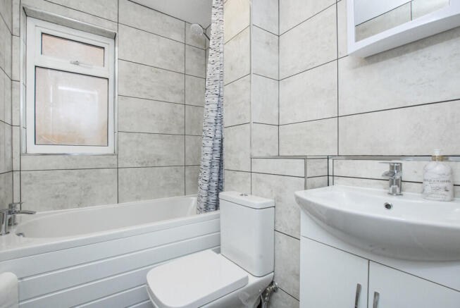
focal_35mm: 15
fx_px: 192
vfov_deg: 77.5
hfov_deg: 100.3
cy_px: 154
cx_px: 230
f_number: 11
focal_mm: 10
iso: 400
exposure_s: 1/8
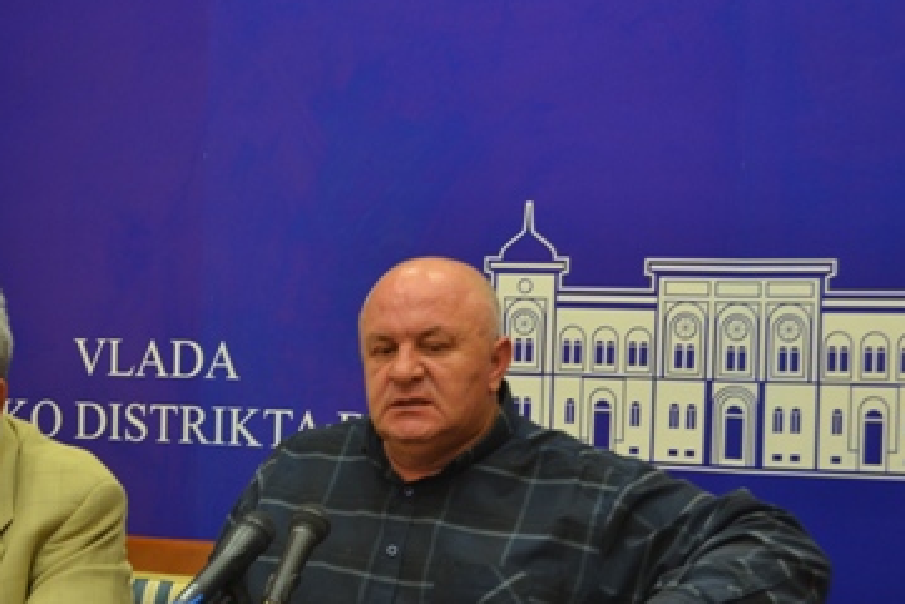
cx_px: 193
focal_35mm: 85
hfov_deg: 23.6
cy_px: 437
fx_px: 2138
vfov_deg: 16.0
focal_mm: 32
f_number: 4.8
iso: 400
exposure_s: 1/25
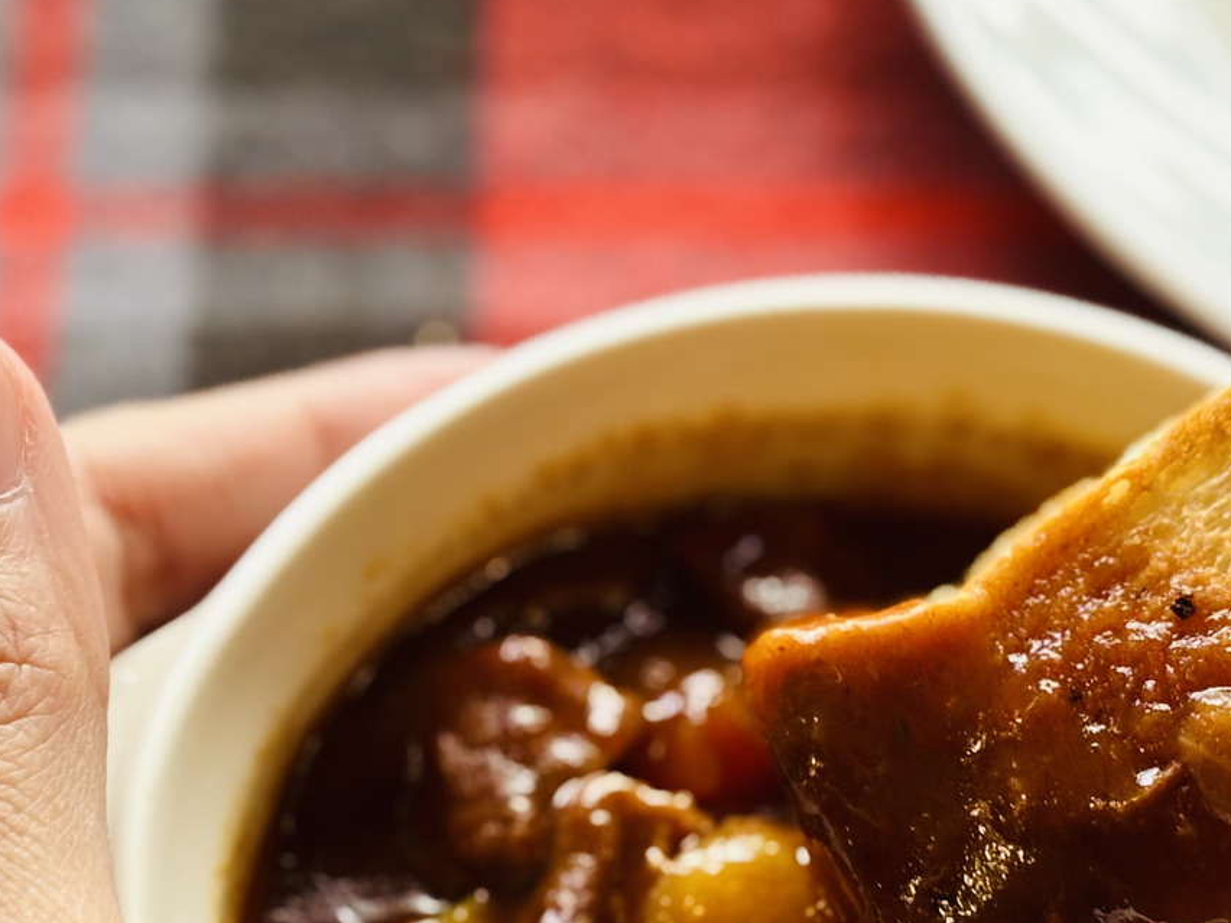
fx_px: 4445
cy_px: 708
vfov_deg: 11.8
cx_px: 777
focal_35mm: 125
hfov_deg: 15.7
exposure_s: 1/92
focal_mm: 5.96
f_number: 1.6
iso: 50
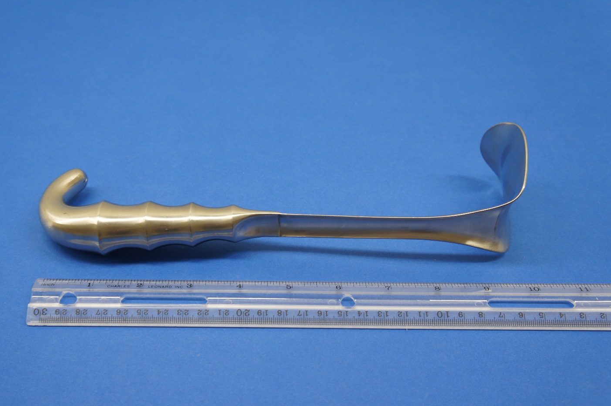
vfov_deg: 28.0
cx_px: 279
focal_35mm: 48
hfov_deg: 41.1
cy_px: 230
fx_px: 814
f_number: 4.5
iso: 200
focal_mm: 28
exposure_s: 1/50
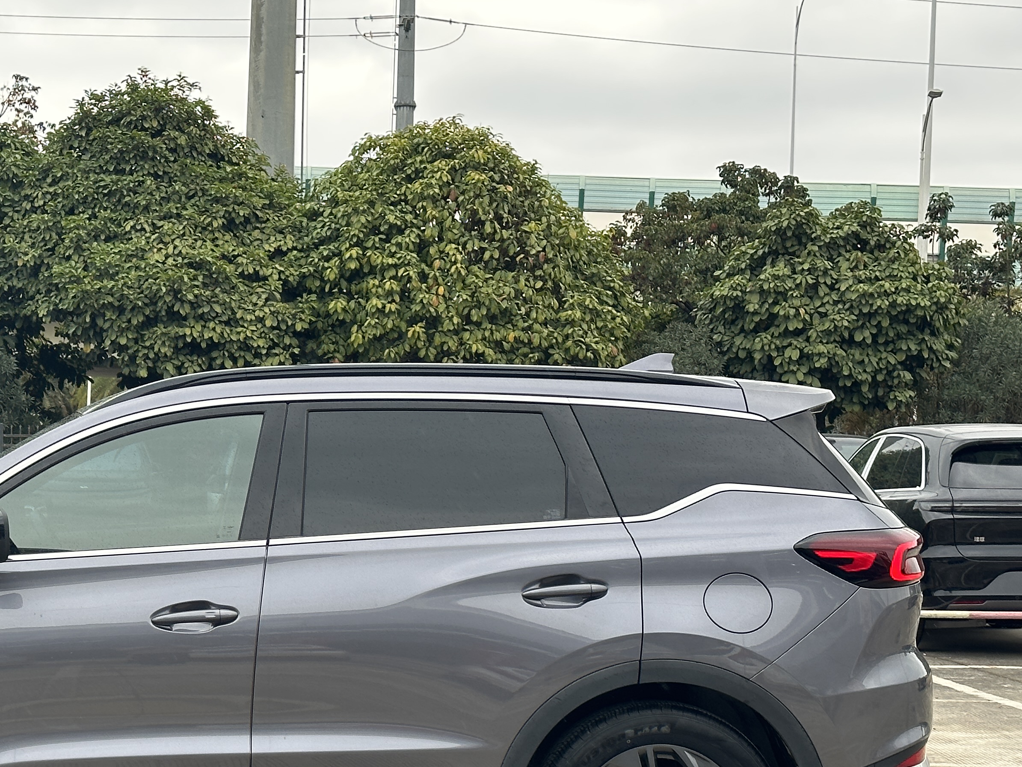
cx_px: 212
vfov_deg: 18.1
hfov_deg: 23.8
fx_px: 2392
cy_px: 569
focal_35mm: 81
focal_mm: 6.86
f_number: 1.78
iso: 64
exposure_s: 1/389
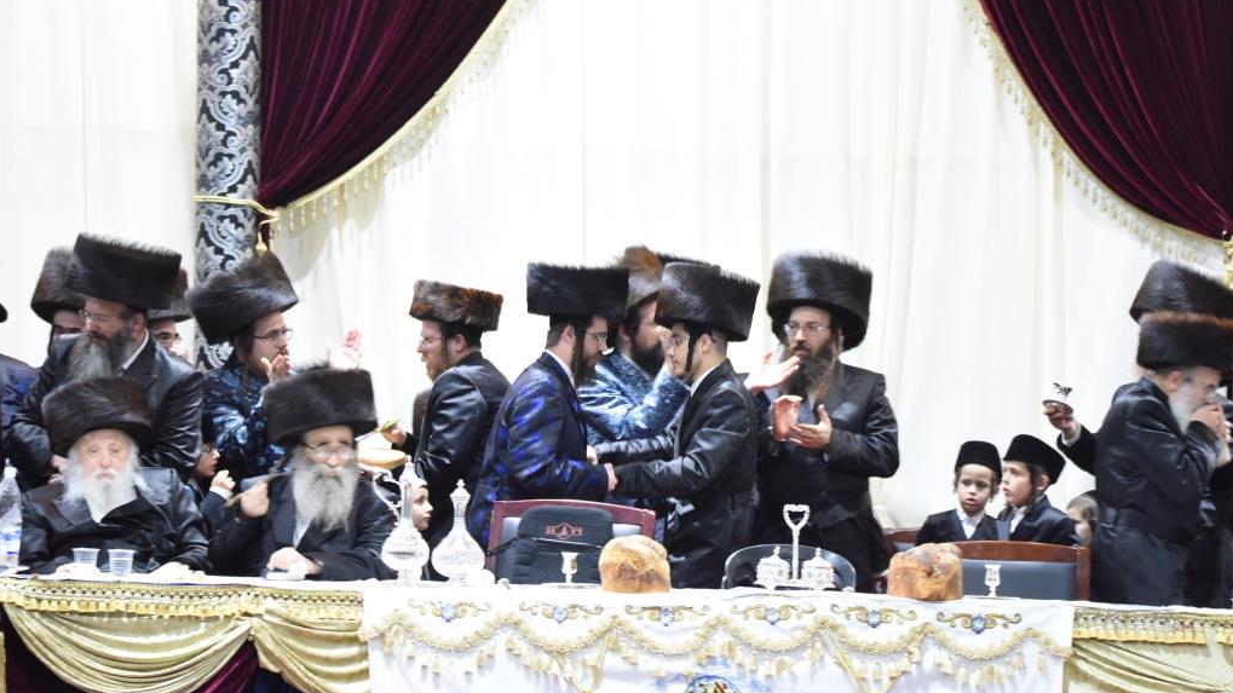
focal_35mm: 221
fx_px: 7225
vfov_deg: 5.5
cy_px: 382
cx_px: 616
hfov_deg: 9.8
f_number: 6.3
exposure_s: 1/80
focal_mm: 210
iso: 4000
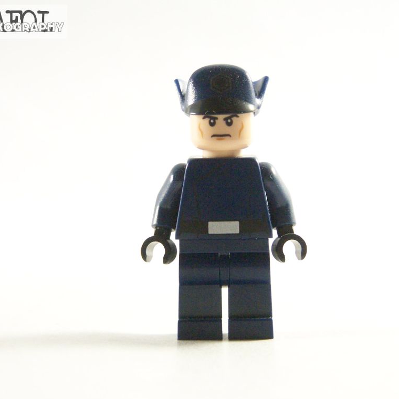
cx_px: 226
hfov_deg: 14.0
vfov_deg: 14.0
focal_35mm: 125
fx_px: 1630
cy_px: 201
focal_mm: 17.5
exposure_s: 1/60
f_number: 3.2
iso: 400
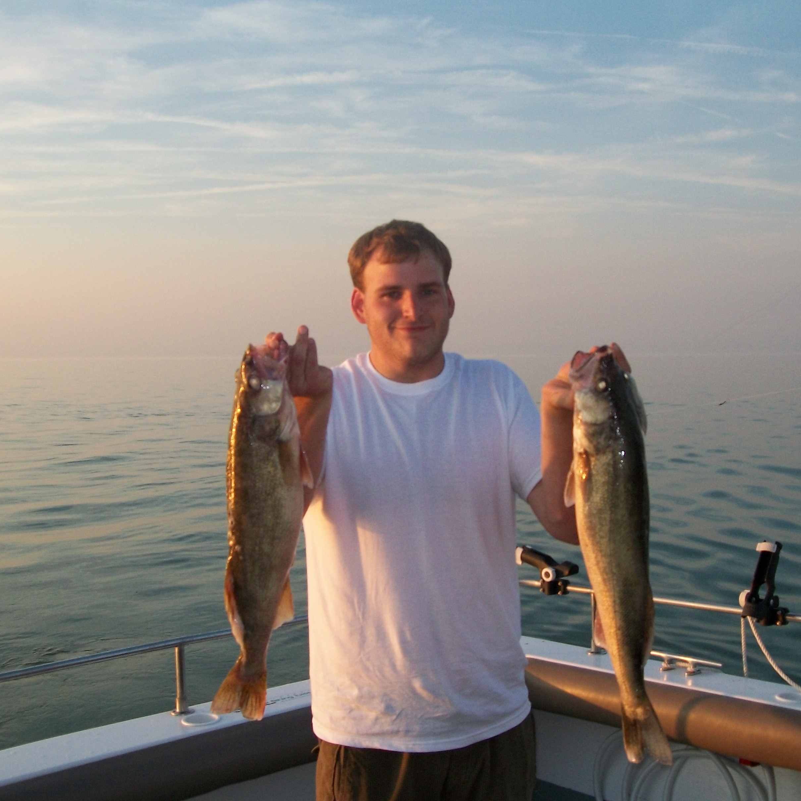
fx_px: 1126
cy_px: 395
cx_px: 387
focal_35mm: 43
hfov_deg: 39.2
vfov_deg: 39.2
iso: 80
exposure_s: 1/500
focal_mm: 6
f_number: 2.7
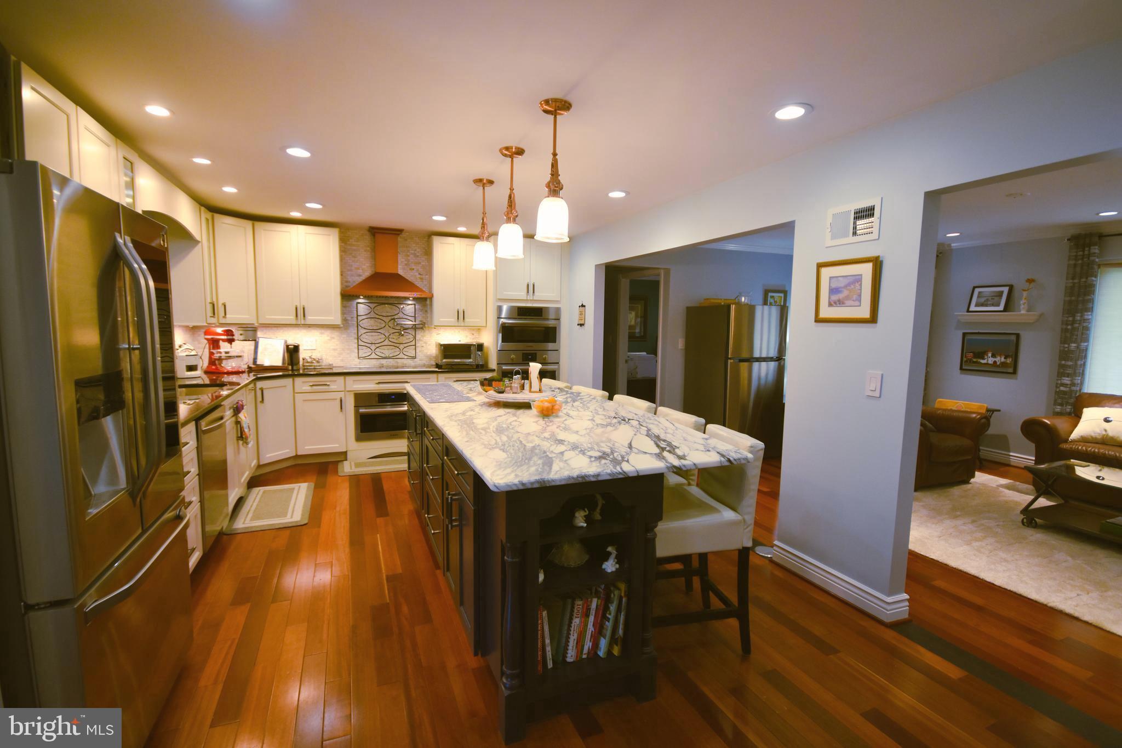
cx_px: 561
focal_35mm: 16
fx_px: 514
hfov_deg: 95.0
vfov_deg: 72.0
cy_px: 374
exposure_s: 1/80
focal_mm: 11
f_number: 4.5
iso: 800
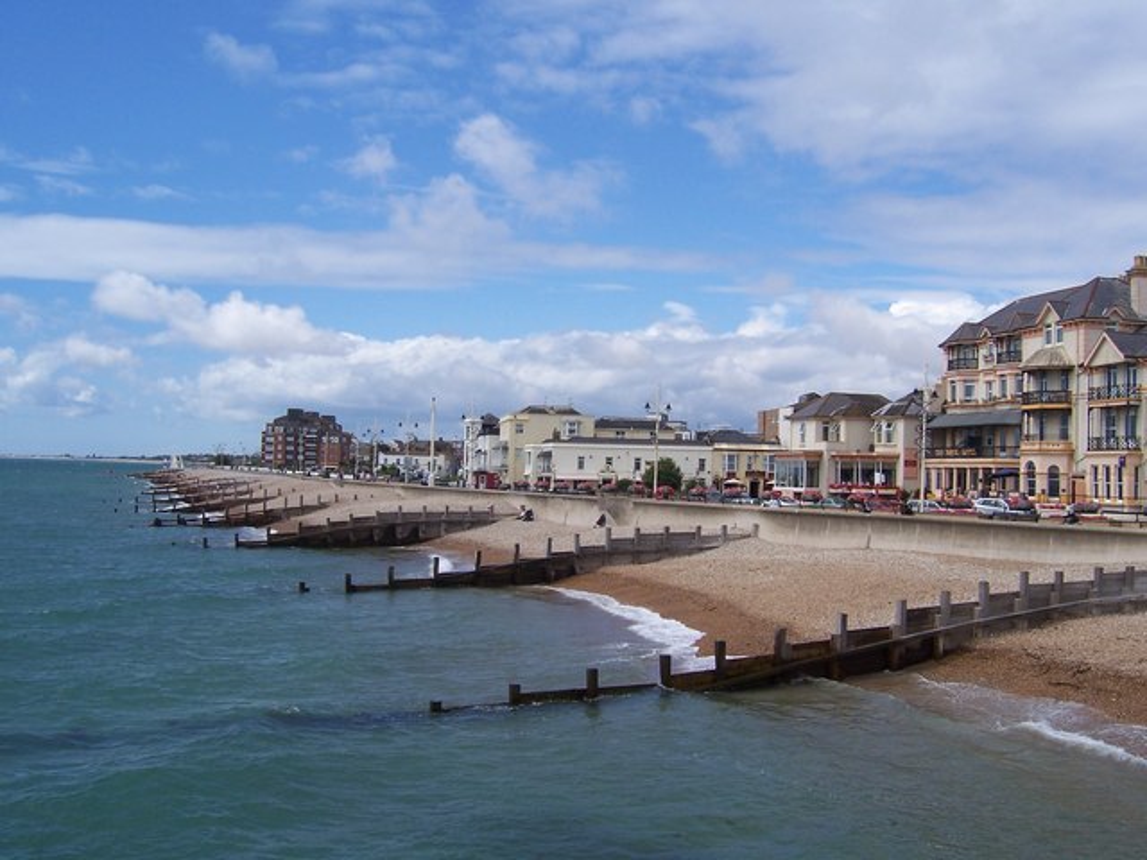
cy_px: 430
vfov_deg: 39.7
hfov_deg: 51.4
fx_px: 1193
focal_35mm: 36
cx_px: 574
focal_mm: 6
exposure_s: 1/750
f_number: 4.8
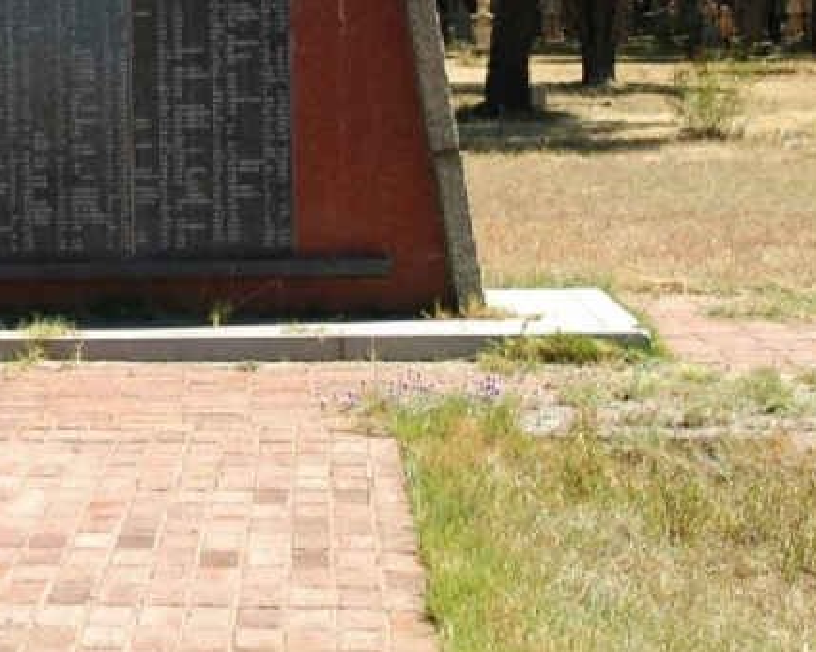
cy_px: 86
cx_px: 106
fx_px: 2608
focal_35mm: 108
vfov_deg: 14.1
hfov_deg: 17.6
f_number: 7.1
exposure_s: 1/200
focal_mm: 34
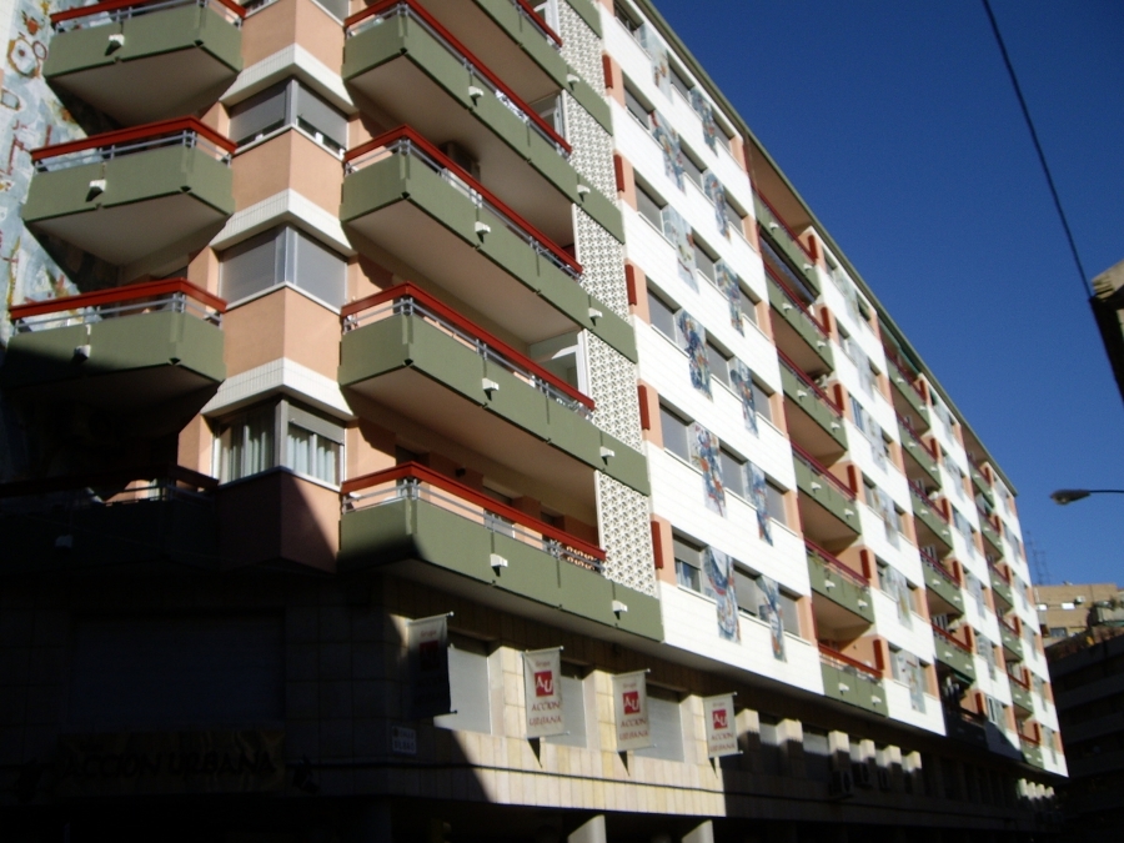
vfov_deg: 37.7
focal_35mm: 38
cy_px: 422
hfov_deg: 49.0
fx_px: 1234
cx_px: 562
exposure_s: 1/640
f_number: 4.3
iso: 50
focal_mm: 6.2
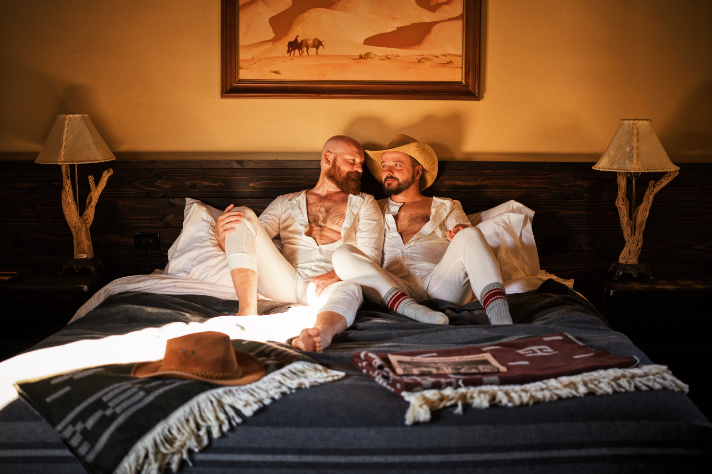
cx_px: 356
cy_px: 237
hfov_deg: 47.4
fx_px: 811
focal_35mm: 41
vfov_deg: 32.6
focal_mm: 27
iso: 125
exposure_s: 1/85
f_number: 1.2
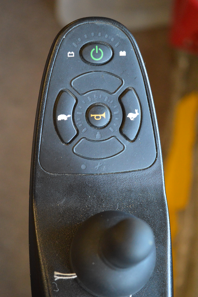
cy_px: 148
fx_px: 595
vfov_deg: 28.1
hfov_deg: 18.9
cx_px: 99
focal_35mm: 72
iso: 3200
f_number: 5.6
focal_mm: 48
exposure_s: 1/60
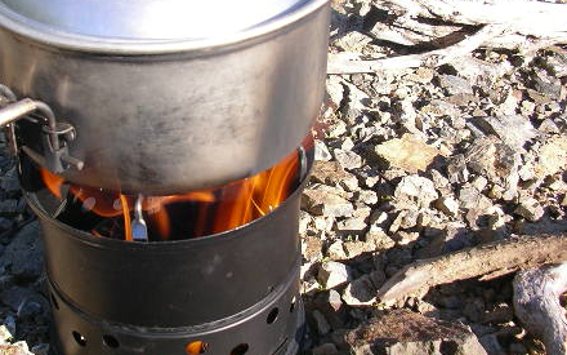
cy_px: 188
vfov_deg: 22.7
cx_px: 183
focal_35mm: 57
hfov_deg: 35.3
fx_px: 881
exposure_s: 1/250
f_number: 6.9
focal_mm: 5.7
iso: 50
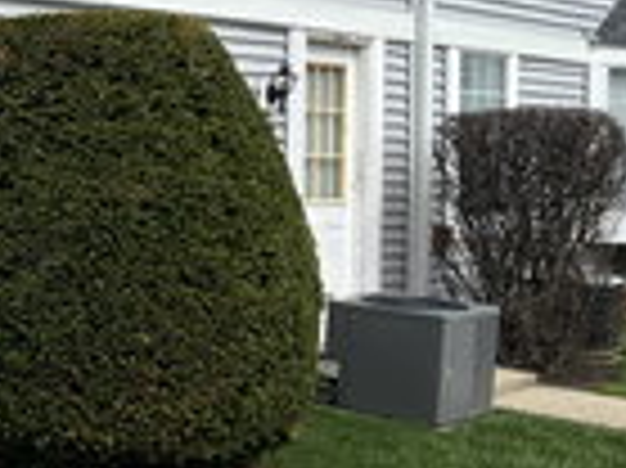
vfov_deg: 18.4
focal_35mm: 80
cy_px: 189
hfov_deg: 22.5
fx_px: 1445
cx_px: -124
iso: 50
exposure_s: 1/5319
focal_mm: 5.7
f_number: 1.5
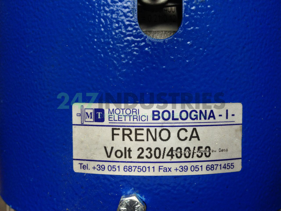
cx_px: 140
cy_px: 106
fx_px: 268
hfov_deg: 55.4
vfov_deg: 42.9
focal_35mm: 33
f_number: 2.4
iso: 50
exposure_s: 1/60
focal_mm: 4.12
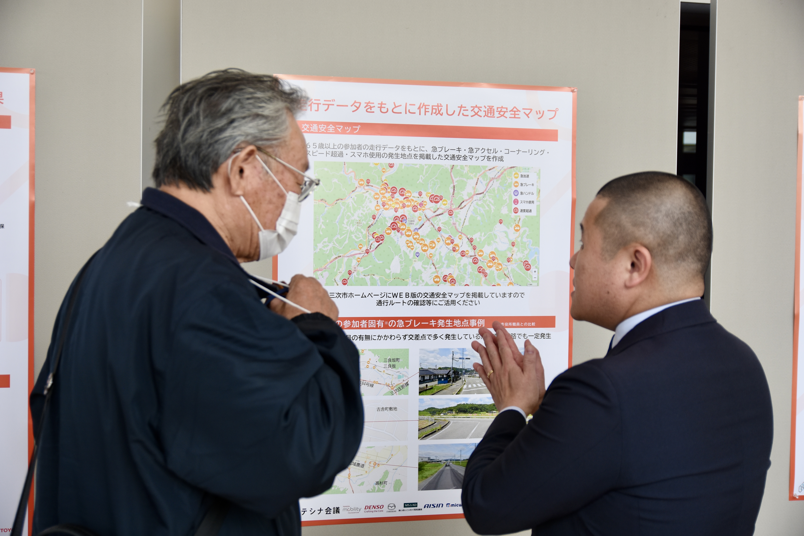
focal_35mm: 46
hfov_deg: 42.3
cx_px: 402
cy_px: 268
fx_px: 1038
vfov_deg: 28.9
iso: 320
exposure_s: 1/250
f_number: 3.5
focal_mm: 31
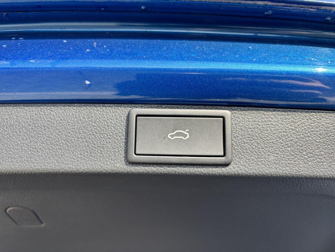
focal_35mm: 26
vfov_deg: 53.1
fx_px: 252
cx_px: 168
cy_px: 126
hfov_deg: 67.3
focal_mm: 5.96
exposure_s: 1/430
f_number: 1.6
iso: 50
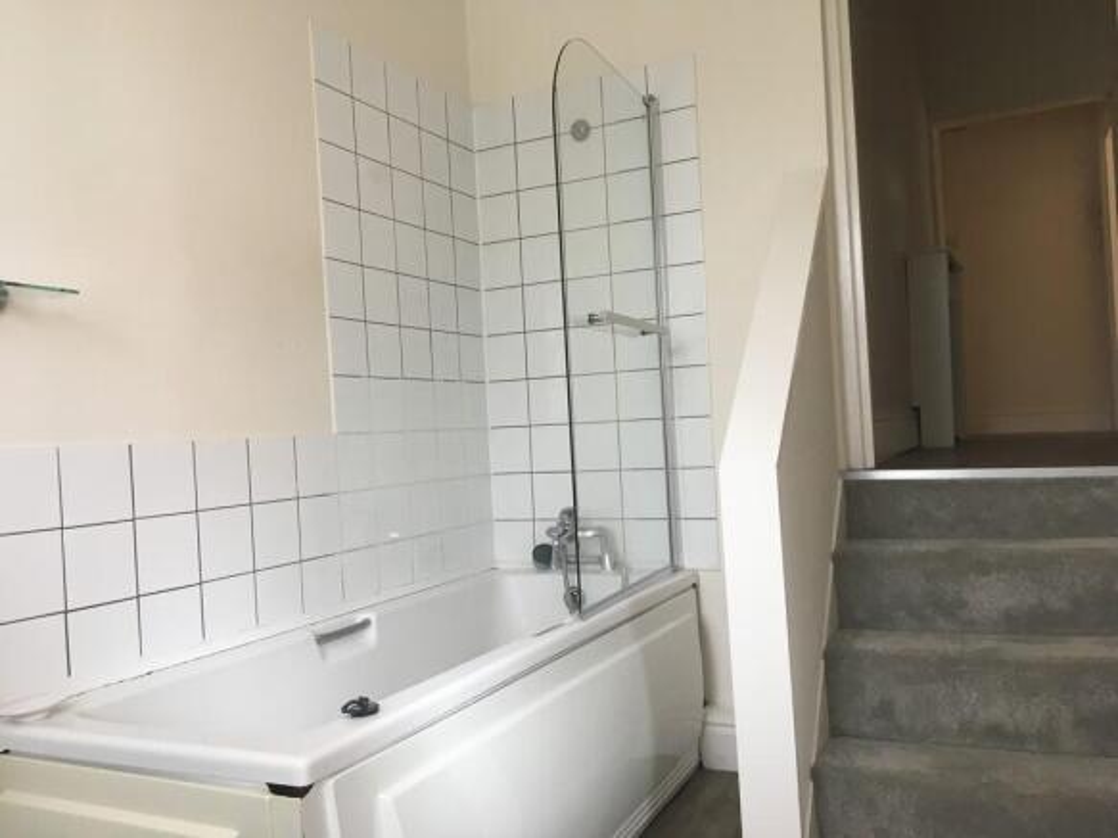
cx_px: 559
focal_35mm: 29
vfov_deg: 48.2
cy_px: 419
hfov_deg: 61.7
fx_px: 936
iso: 40
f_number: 2.2
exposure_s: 1/33
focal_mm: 4.15
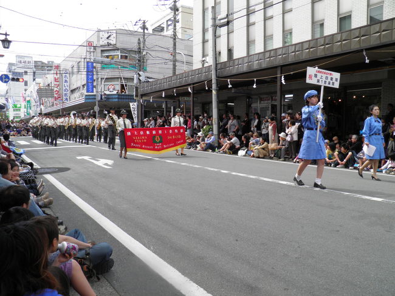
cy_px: 148
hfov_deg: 63.5
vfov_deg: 49.7
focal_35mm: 28
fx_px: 319
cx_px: 198
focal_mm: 4.9
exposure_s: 1/125
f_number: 5.7
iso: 50
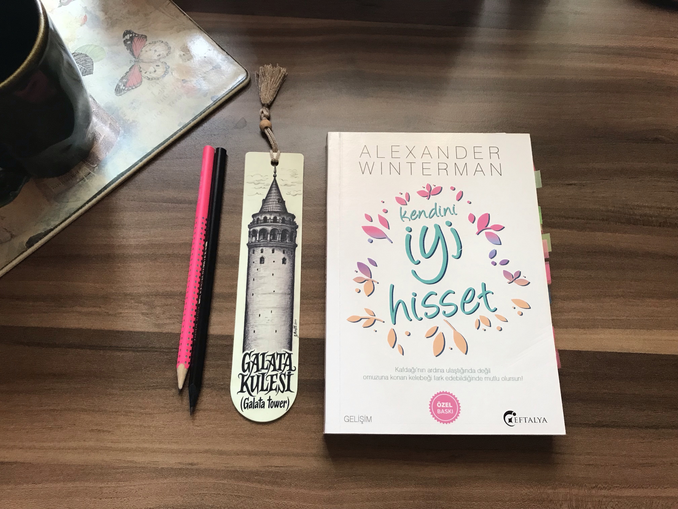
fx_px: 548
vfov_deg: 49.7
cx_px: 339
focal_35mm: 28
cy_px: 254
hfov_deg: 63.4
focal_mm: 3.99
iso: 40
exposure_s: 1/25
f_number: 1.8
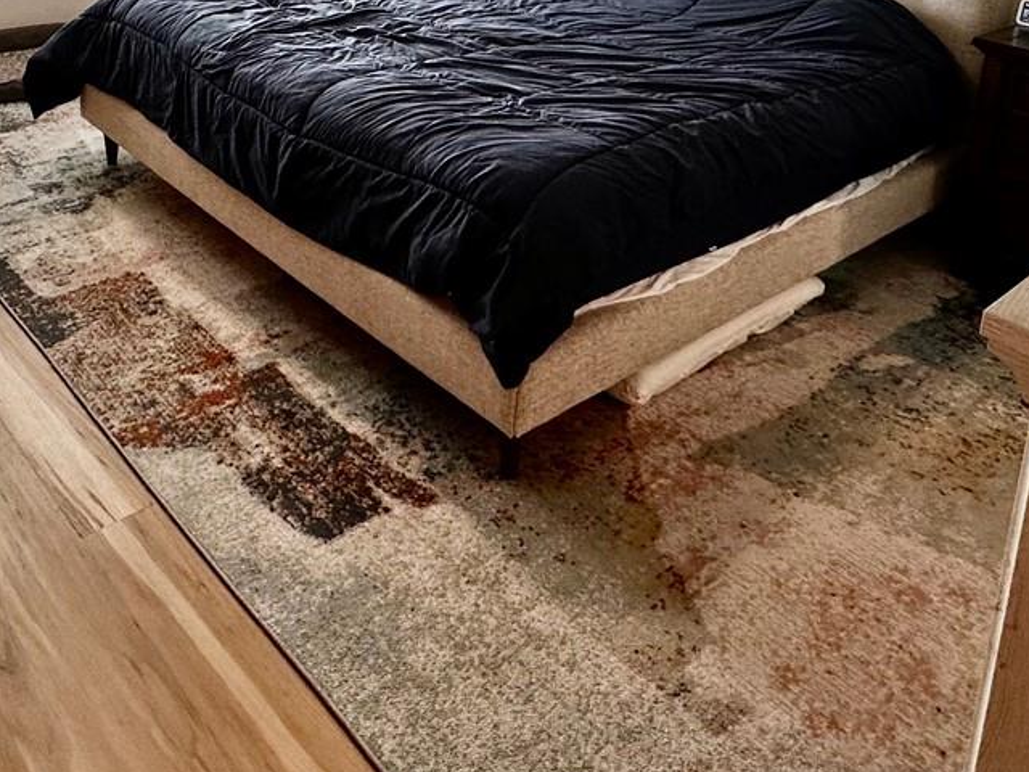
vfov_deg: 35.1
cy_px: -71
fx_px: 1040
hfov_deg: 52.5
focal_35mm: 35
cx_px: 460
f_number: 2.2
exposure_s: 1/120
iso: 50
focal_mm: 2.22
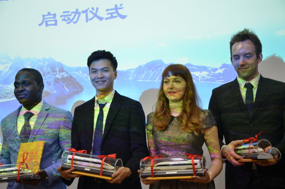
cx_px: 142
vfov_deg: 18.8
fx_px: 569
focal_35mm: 72
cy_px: 94
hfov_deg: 28.1
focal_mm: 48
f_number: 4.8
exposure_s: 1/60
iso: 800
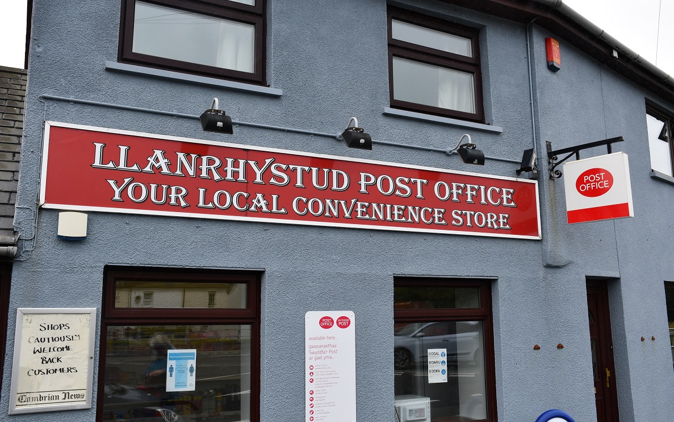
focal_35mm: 34
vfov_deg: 37.3
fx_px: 625
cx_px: 339
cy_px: 203
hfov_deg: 56.7
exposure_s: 1/250
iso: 200
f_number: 8
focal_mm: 22
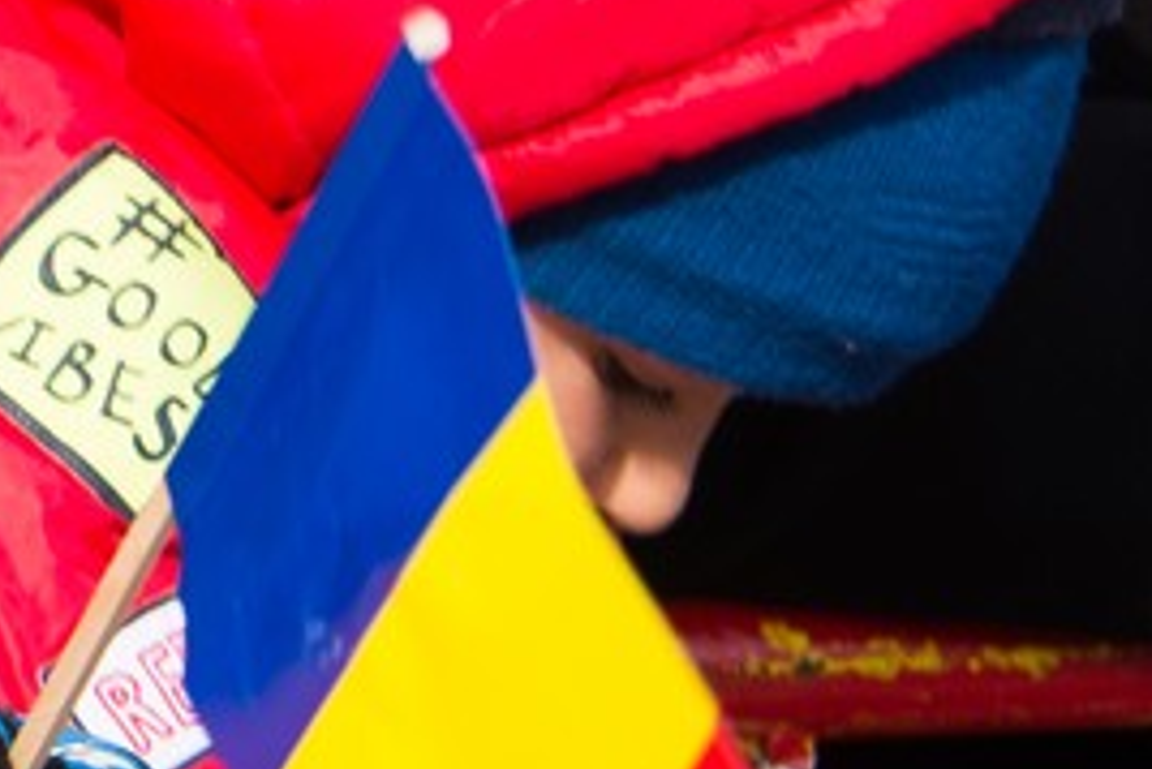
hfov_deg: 3.9
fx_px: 16776
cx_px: -1330
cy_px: -447
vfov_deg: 2.6
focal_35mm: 524
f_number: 6.3
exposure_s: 1/160
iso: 100
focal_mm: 98
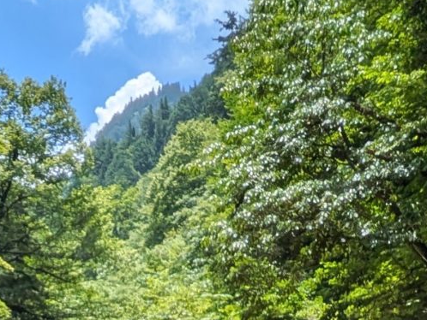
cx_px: -6
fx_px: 889
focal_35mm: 72
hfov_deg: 25.6
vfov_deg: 17.2
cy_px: 554
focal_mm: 1.83
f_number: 2.2
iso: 43
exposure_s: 1/1887
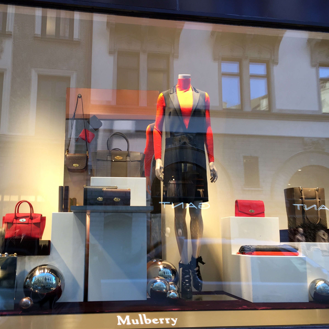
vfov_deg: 47.2
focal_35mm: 35
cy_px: 168
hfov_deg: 47.1
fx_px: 376
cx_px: 145
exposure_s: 1/50
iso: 40
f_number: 2.2
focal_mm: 4.15
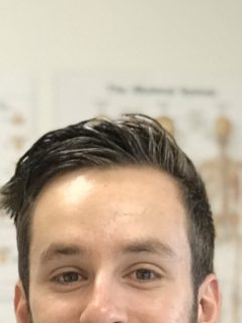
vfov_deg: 10.6
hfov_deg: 8.1
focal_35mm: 183
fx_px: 1707
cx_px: 31
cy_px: 420
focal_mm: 6.6
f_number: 2.8
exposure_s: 1/100
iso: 250
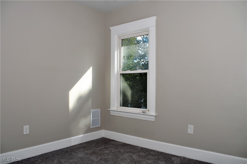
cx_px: 124
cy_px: 82
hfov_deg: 67.5
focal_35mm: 27
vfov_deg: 47.8
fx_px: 185
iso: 200
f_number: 8
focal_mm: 18
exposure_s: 1/200
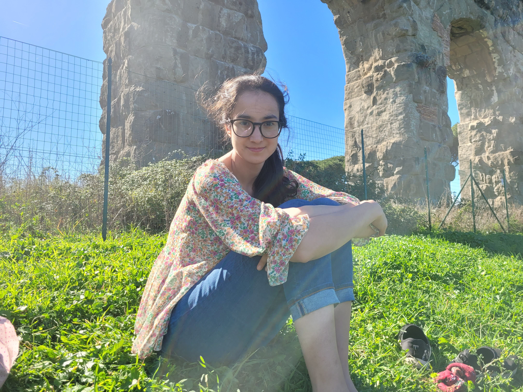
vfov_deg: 53.1
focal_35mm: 26
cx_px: 262
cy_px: 196
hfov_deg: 67.3
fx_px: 393
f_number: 1.8
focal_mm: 5.4
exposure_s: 1/952
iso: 40
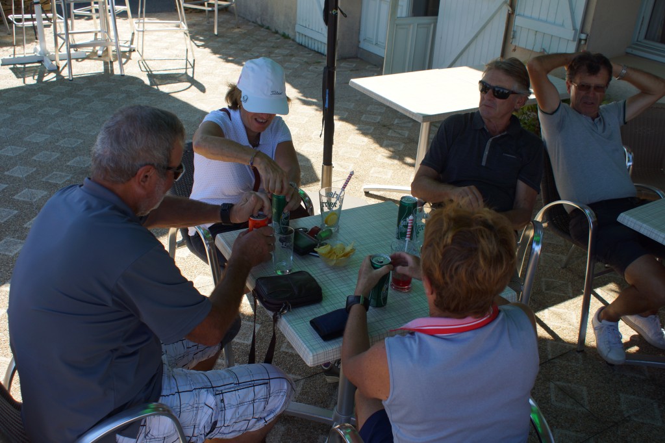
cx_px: 332
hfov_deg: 53.1
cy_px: 222
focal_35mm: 36
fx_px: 665
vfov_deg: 36.8
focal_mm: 24
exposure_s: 1/250
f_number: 4.5
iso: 100
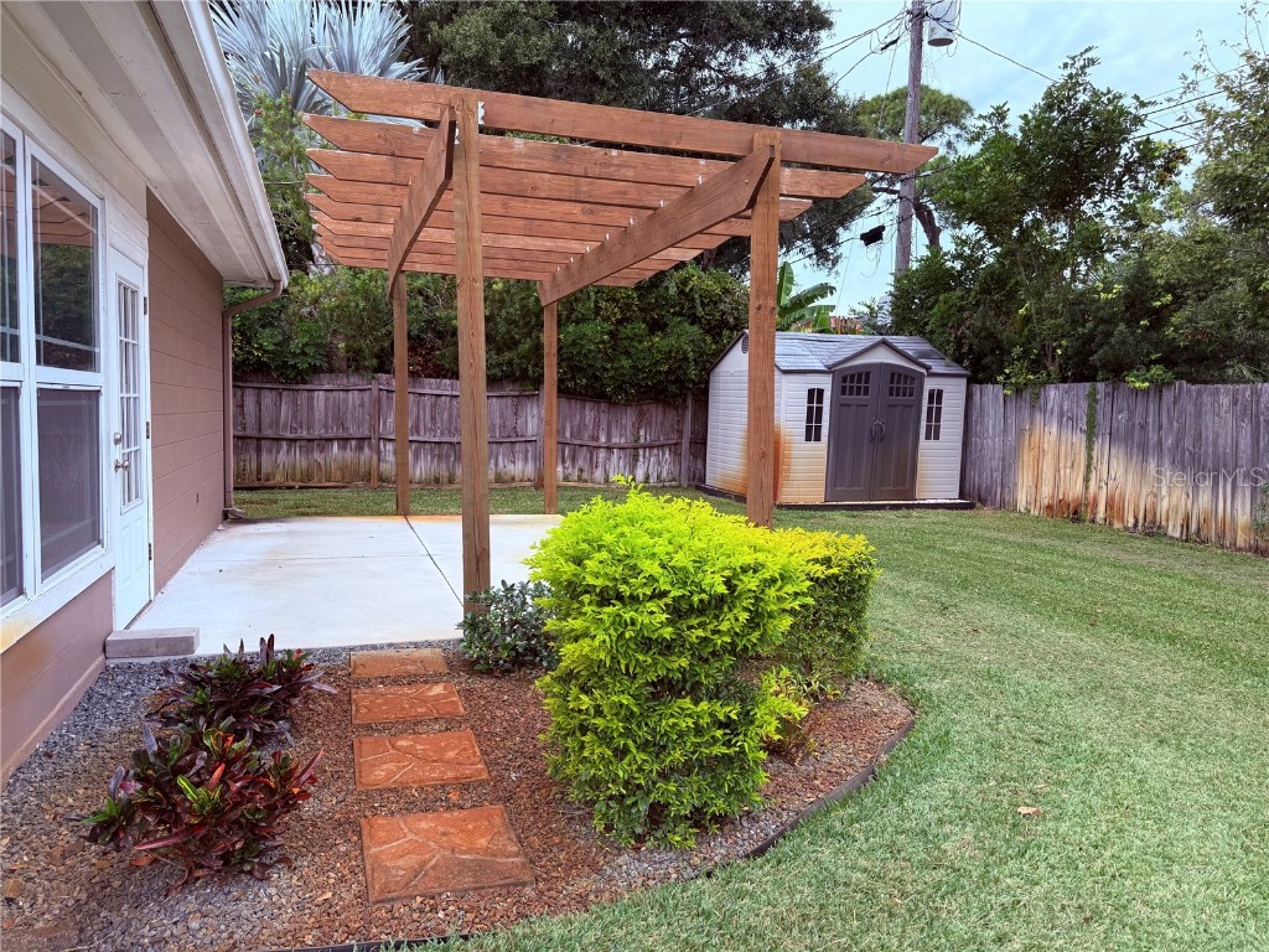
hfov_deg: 71.6
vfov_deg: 56.8
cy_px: 476
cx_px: 634
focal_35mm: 24
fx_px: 880
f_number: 1.78
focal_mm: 6.76
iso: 100
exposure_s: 1/1075
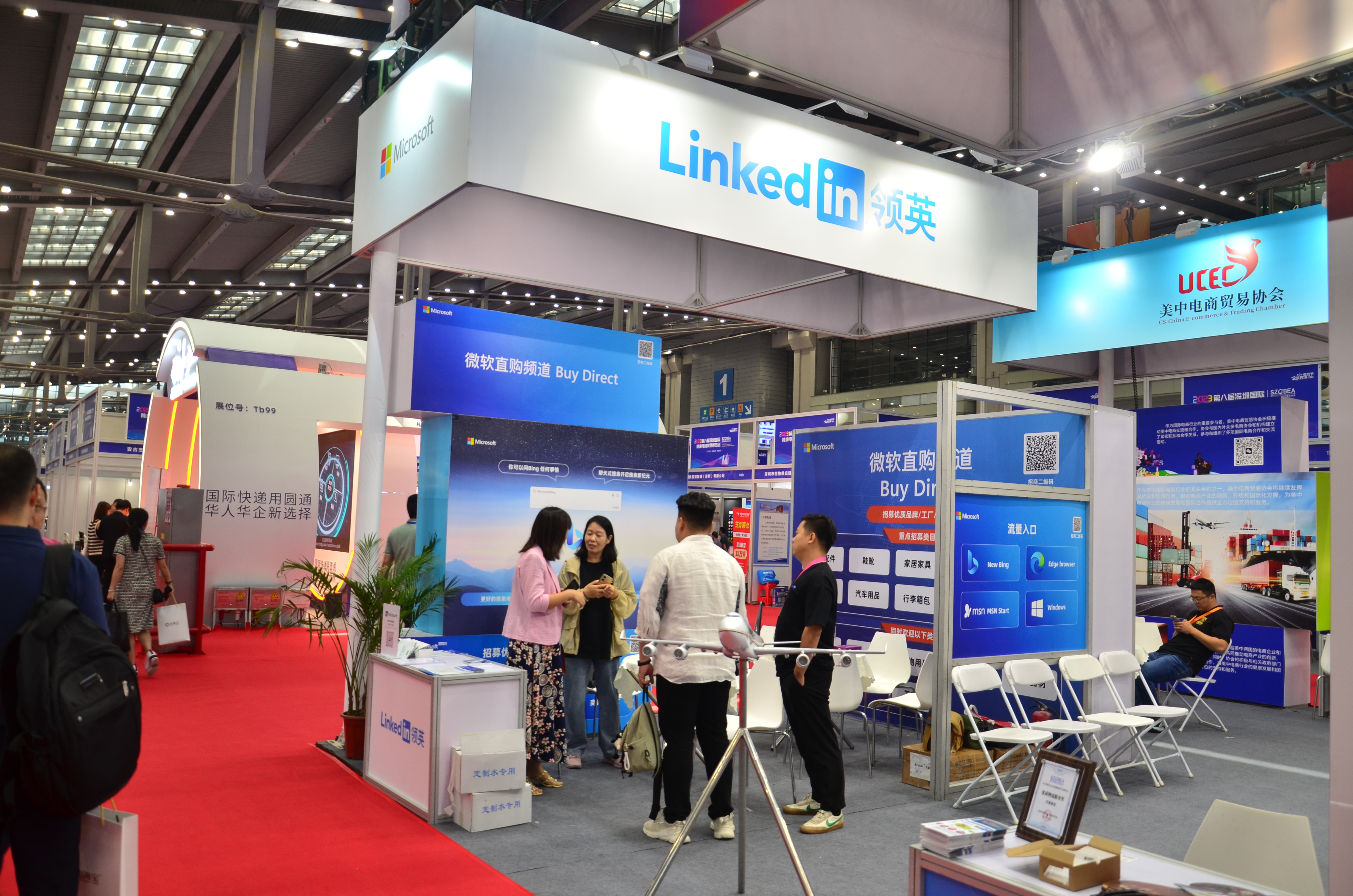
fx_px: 1013
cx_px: 676
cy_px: 448
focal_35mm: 27
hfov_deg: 67.5
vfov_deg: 47.7
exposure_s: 1/60
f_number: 4
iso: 160
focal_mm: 18
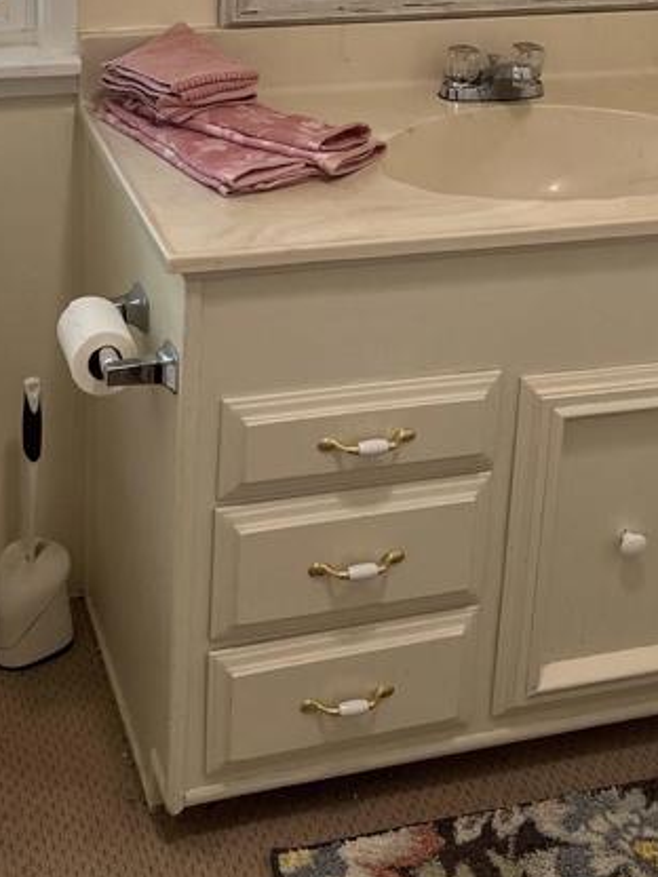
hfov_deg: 22.9
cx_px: 291
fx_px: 1622
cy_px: 23
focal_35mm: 64
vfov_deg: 28.6
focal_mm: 5.7
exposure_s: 1/120
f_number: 1.5
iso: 80
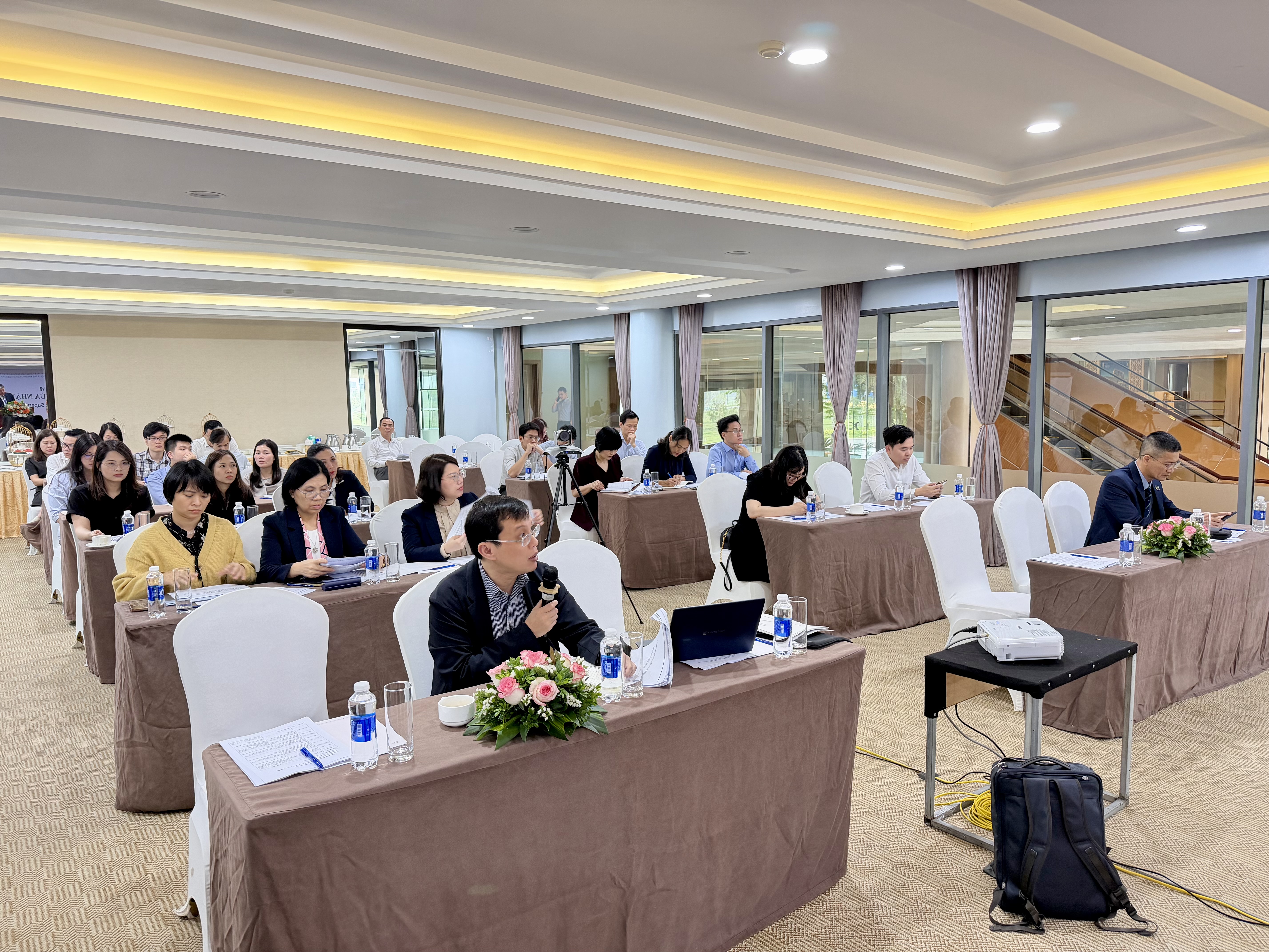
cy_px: 476
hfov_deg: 71.6
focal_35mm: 24
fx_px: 880
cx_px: 634
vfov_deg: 56.8
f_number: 1.78
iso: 250
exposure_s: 1/50
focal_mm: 6.76
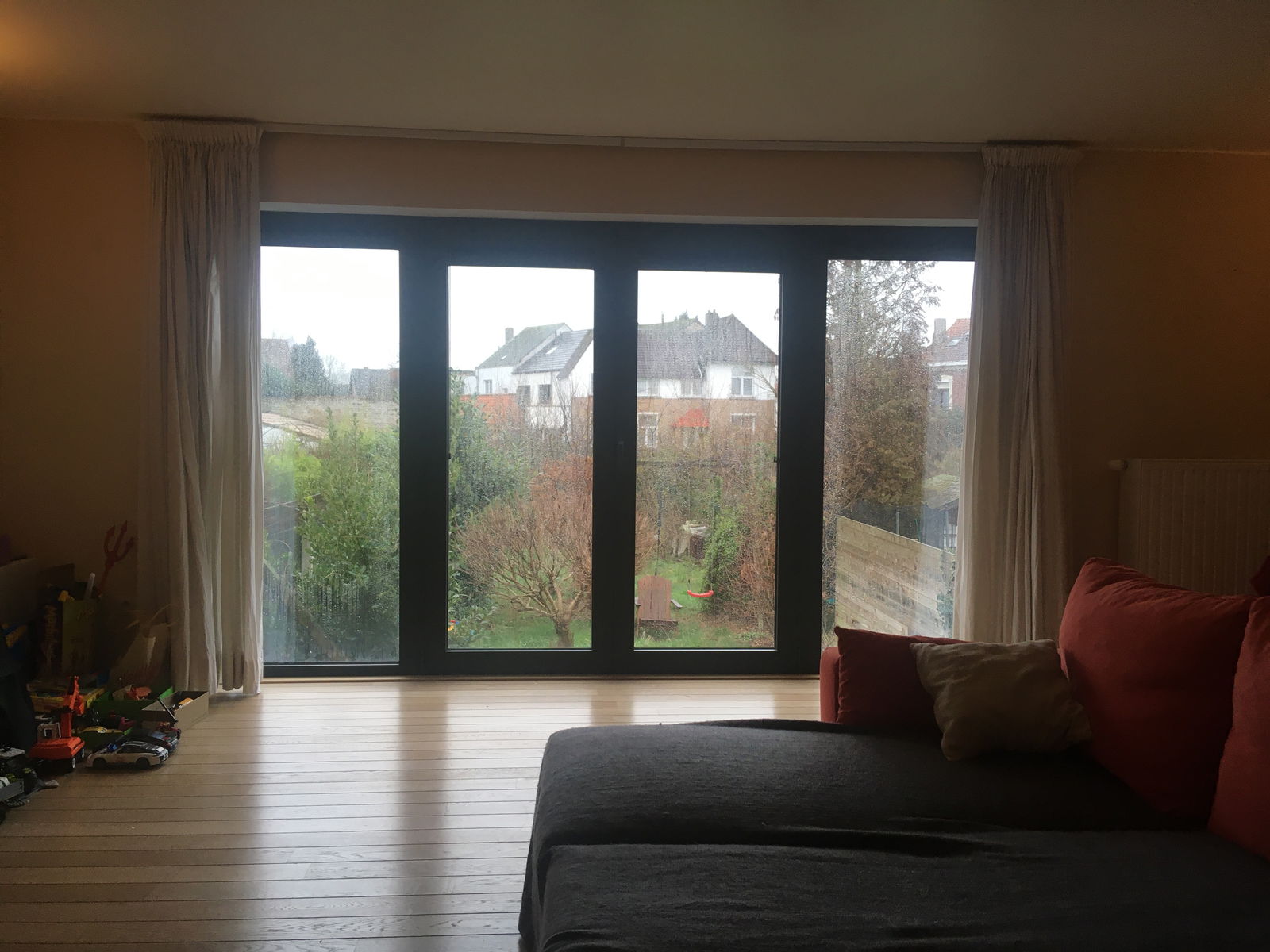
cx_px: 635
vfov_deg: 48.2
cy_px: 476
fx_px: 1064
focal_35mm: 29
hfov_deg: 61.7
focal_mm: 4.15
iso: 25
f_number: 2.2
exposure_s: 1/33
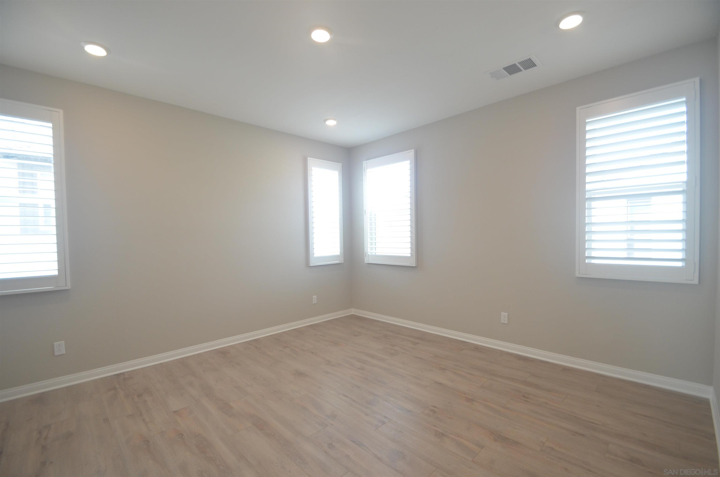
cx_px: 360
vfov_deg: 77.1
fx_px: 299
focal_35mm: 15
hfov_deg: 100.5
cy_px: 238
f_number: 4.5
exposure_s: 1/80
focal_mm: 10
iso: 400
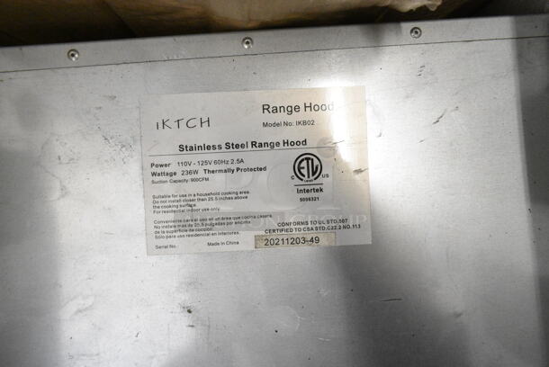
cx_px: 274
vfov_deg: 48.0
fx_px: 412
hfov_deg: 67.3
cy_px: 184
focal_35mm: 27
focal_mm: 18
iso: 6400
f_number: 7.1
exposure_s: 1/200
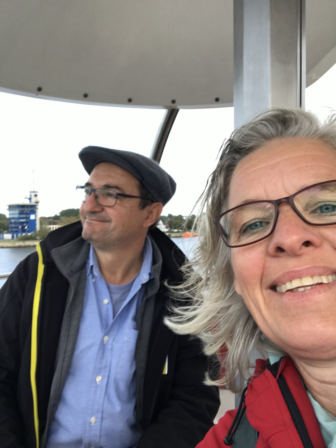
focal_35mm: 32
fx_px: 414
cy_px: 224
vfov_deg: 56.8
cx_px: 168
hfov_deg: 44.2
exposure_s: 1/143
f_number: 2.2
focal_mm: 2.87
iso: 25
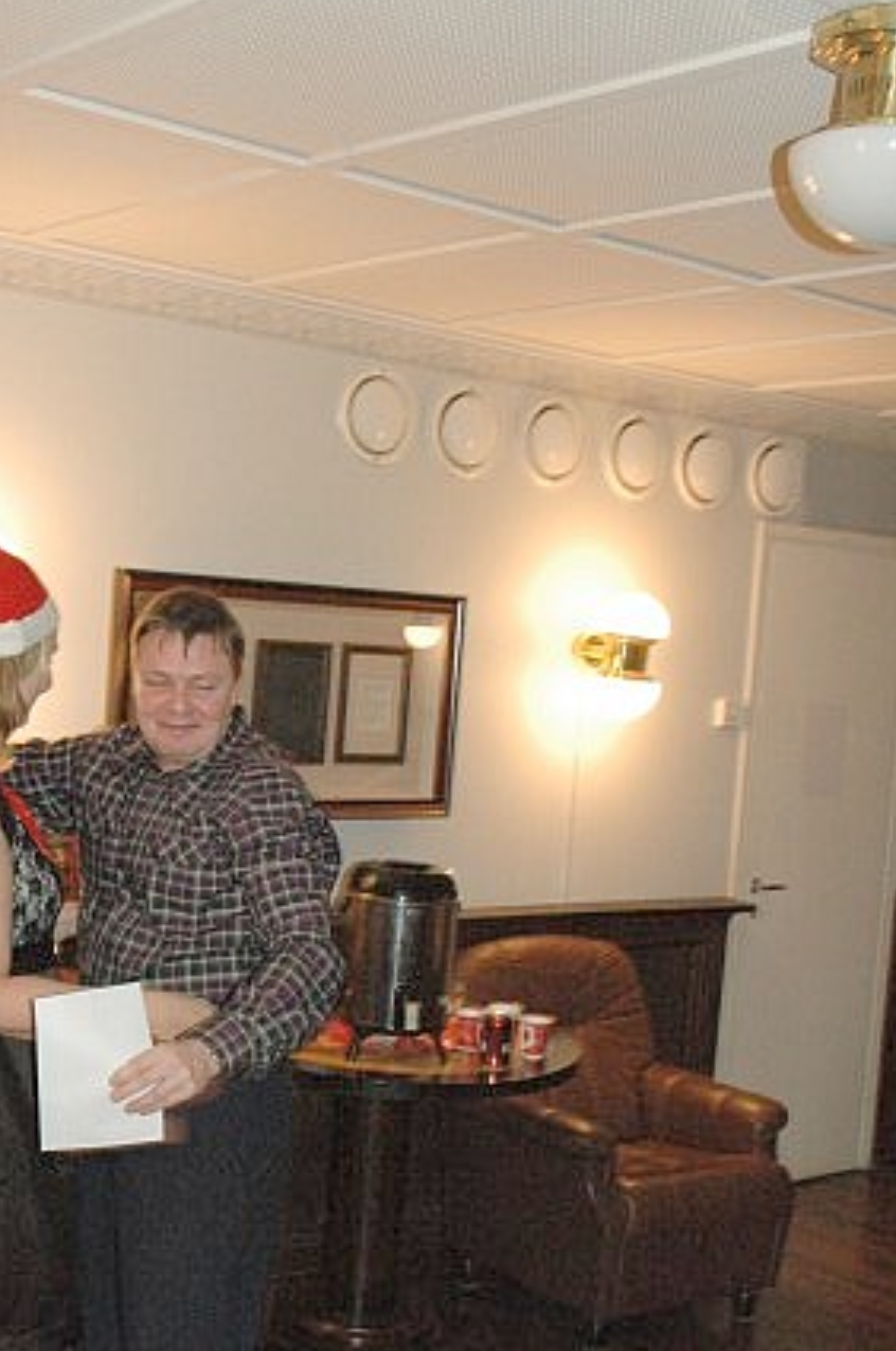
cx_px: 318
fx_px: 1910
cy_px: 782
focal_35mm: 51
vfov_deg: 38.8
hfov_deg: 26.3
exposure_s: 1/60
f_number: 5
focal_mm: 24
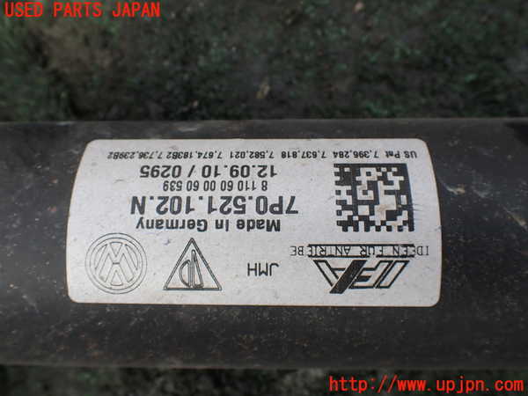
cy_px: 198
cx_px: 264
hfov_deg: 60.0
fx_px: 458
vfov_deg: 46.8
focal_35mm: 30
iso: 100
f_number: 3.2
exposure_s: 1/400
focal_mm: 5.4
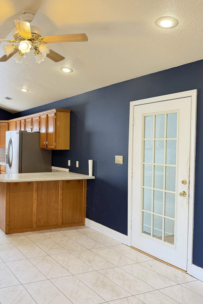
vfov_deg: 55.8
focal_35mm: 34
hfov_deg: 37.1
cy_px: 153
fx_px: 287
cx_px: 31
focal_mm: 6.76
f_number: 1.78
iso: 200
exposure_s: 1/60
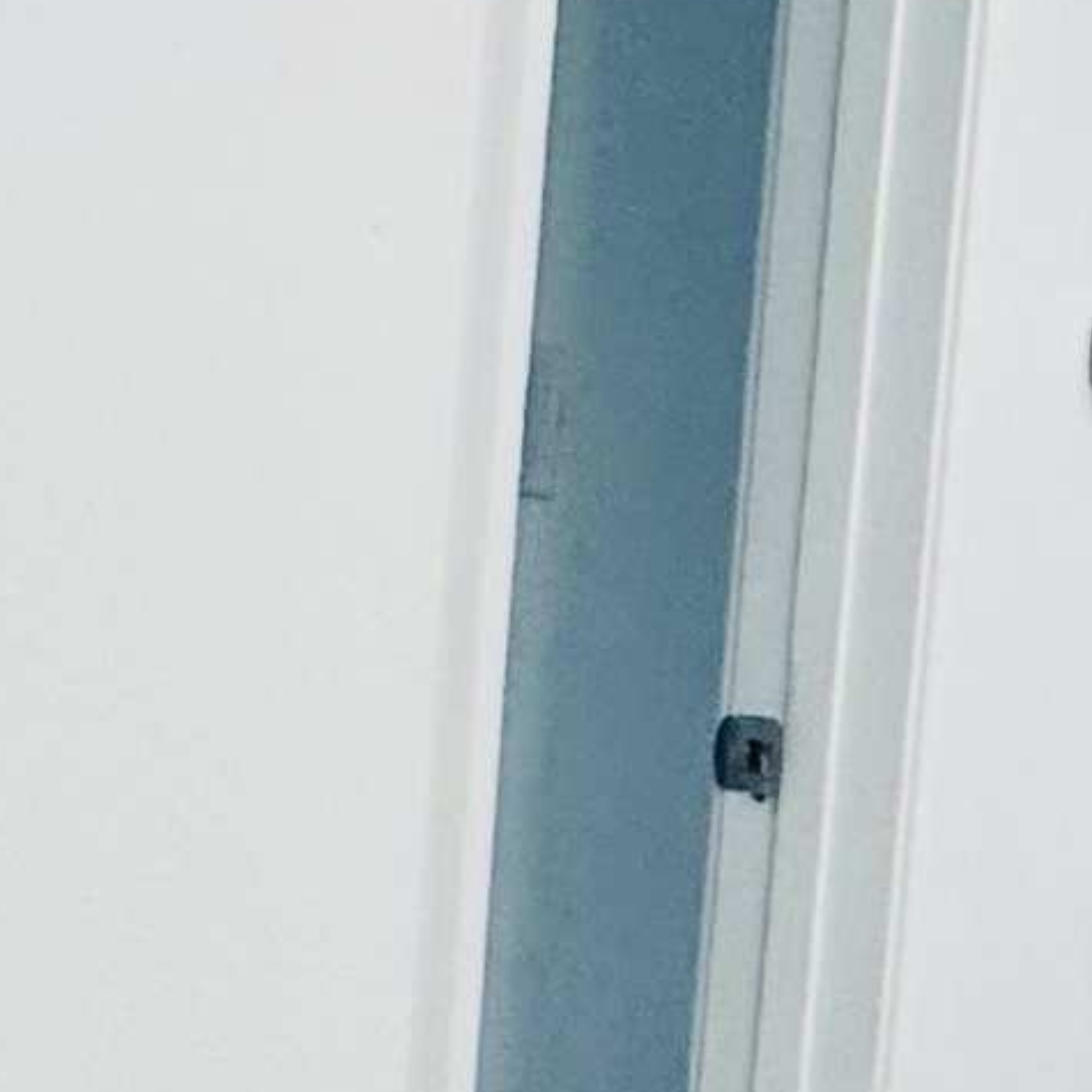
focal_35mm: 80
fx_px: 2855
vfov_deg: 20.7
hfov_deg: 13.6
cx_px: 2784
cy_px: 1182
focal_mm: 2.22
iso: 160
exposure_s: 1/120
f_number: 2.2
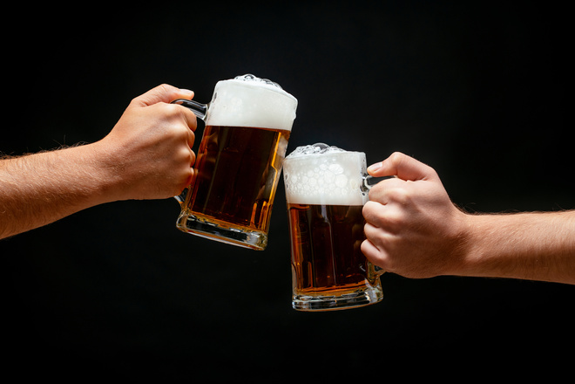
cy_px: 192
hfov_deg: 34.5
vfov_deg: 23.4
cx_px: 288
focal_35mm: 58
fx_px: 926
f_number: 5.6
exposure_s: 1/125
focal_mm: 58
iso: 100
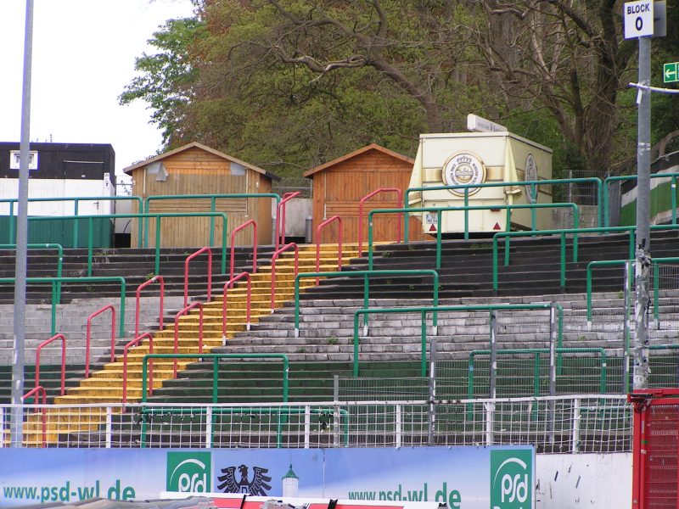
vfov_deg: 7.9
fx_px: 3688
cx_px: 340
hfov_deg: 10.5
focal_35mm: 188
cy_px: 254
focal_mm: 28.8
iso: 50
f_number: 4.5
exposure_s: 1/250
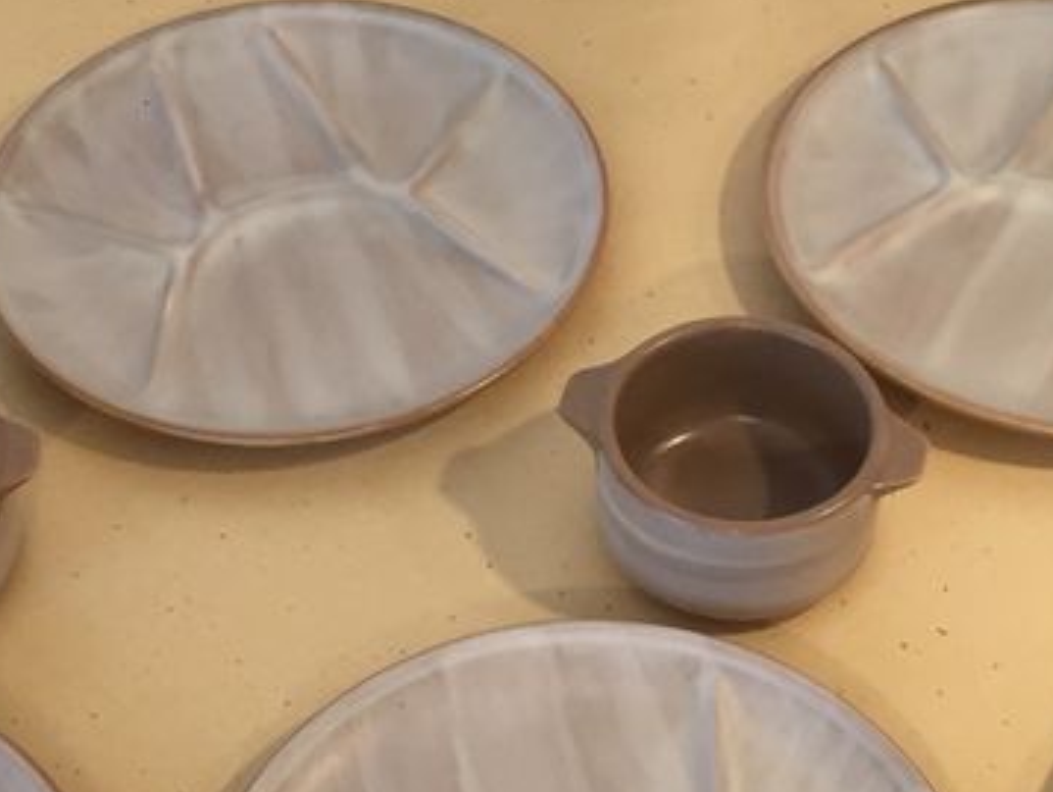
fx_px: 2466
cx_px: 538
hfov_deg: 24.1
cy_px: 518
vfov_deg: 18.2
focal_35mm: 81
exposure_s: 1/33
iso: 80
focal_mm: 4.15
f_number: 2.2
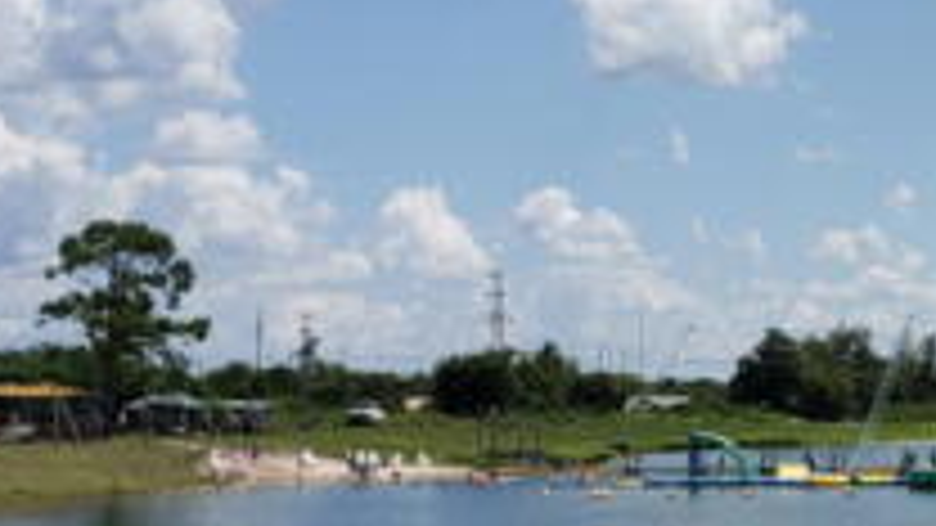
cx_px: 1022
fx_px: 1688
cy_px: 294
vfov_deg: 17.7
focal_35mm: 68
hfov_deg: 28.3
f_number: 2.4
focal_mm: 4.3
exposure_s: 1/2443
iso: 50
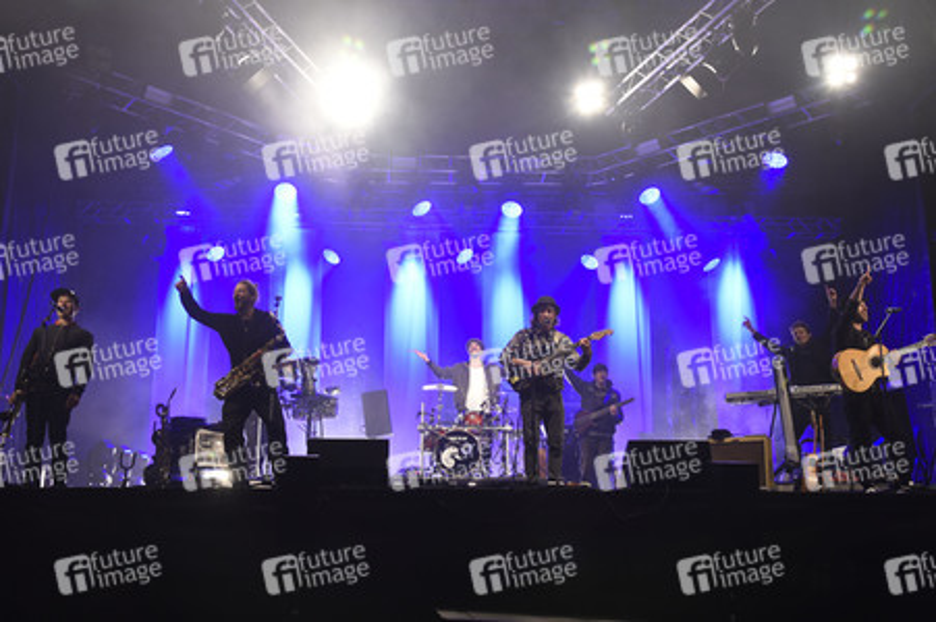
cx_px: 468
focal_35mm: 38
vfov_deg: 35.0
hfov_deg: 50.7
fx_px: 987
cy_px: 311
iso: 1600
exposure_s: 1/100
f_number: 6.3
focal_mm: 38
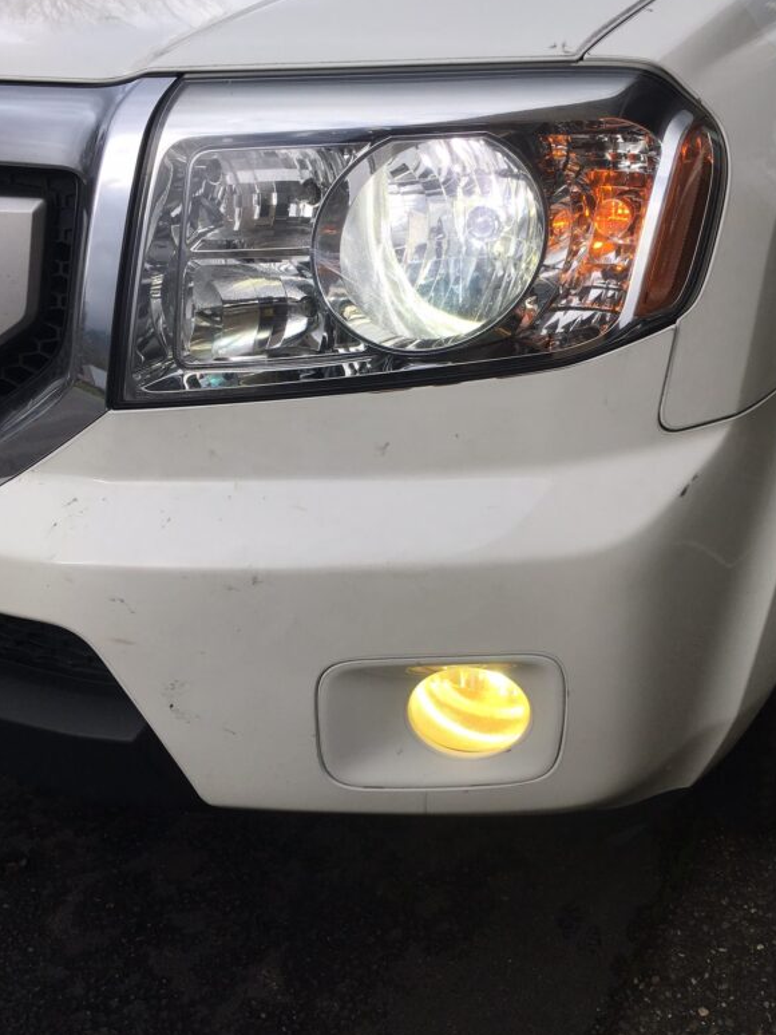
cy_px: 499
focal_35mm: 35
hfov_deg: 40.7
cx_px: 423
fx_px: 1046
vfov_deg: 52.6
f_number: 2.2
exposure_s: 1/610
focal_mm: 4.15
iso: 25
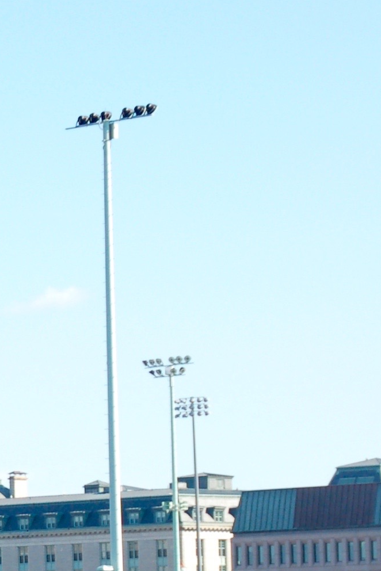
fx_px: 3746
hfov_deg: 5.7
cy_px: 490
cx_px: -357
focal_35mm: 236
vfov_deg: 8.7
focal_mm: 52
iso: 400
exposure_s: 1/500
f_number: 8
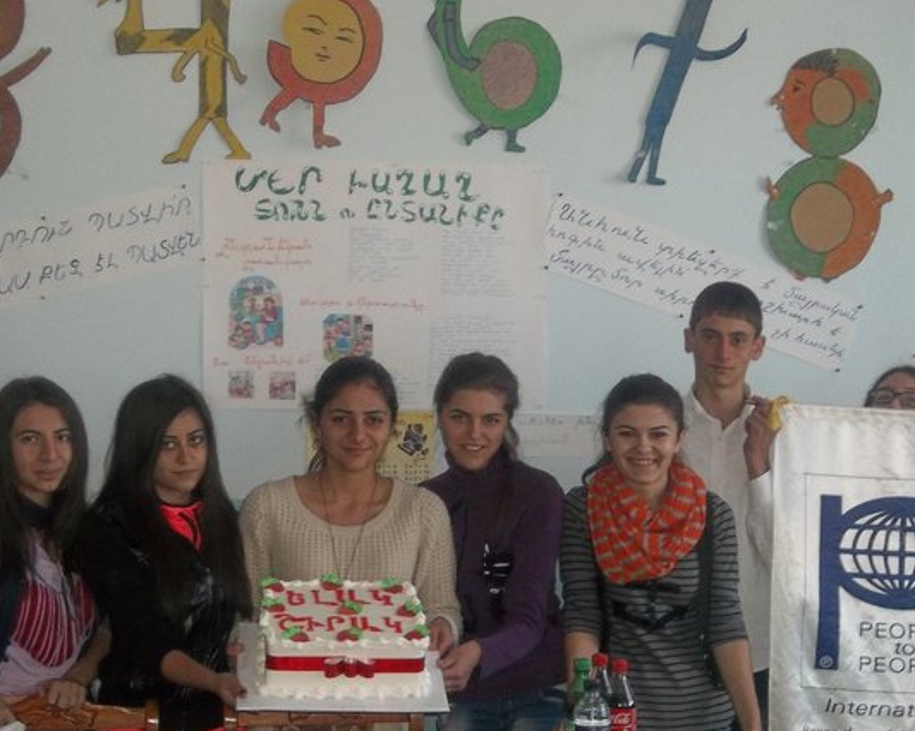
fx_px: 1624
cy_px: 455
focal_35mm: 60
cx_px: 443
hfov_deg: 31.5
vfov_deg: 25.3
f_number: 3.7
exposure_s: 1/40
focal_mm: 5.7
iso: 160
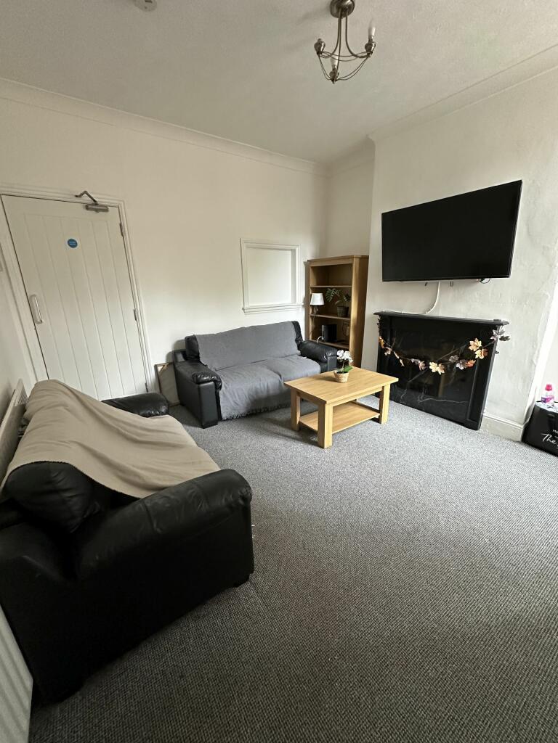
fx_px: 301
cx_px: 279
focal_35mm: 14
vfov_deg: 102.1
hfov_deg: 85.7
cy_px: 372
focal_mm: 2.22
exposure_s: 1/50
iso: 500
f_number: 2.2
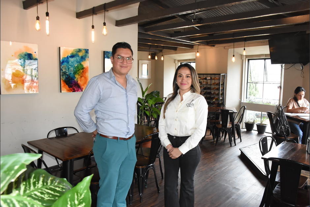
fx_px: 233
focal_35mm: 27
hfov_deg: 67.4
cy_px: 104
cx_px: 155
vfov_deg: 47.9
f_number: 5.6
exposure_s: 1/160
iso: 2000
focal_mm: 18
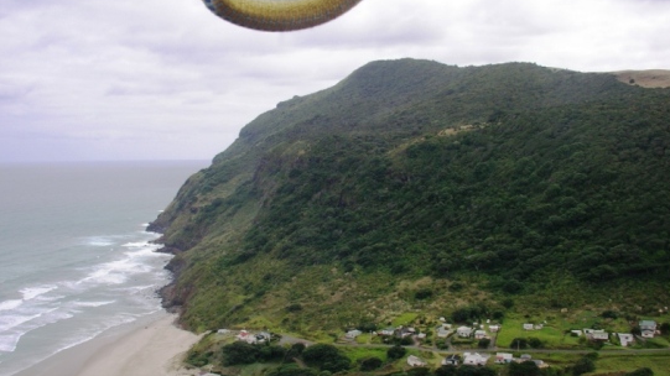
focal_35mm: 41
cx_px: 336
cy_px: 200
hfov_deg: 49.4
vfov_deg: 29.0
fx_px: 728
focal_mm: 5.7
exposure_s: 1/200
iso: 50
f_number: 6.9
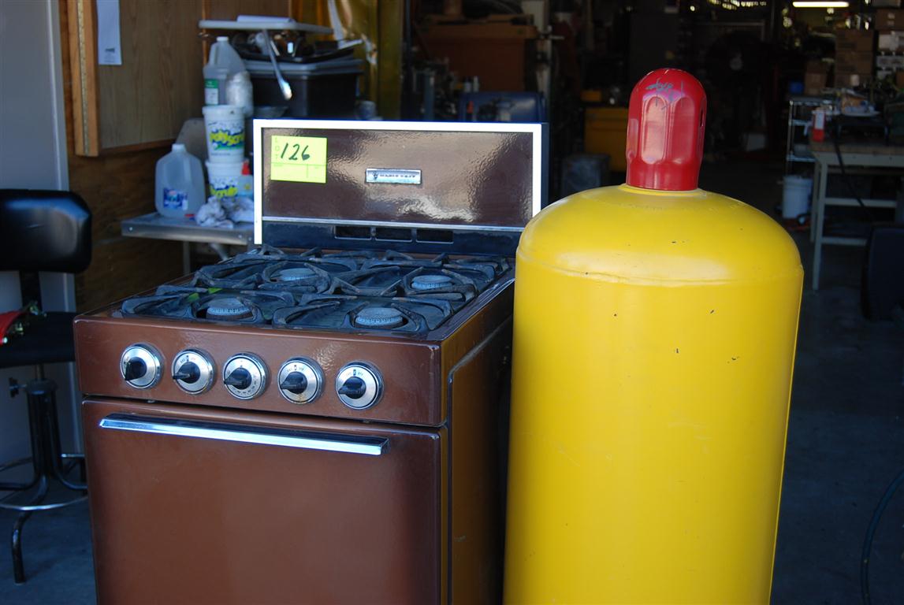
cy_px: 302
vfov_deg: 30.0
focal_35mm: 45
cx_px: 452
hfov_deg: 43.6
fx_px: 1131
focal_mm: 30
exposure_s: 1/100
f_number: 5
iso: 200
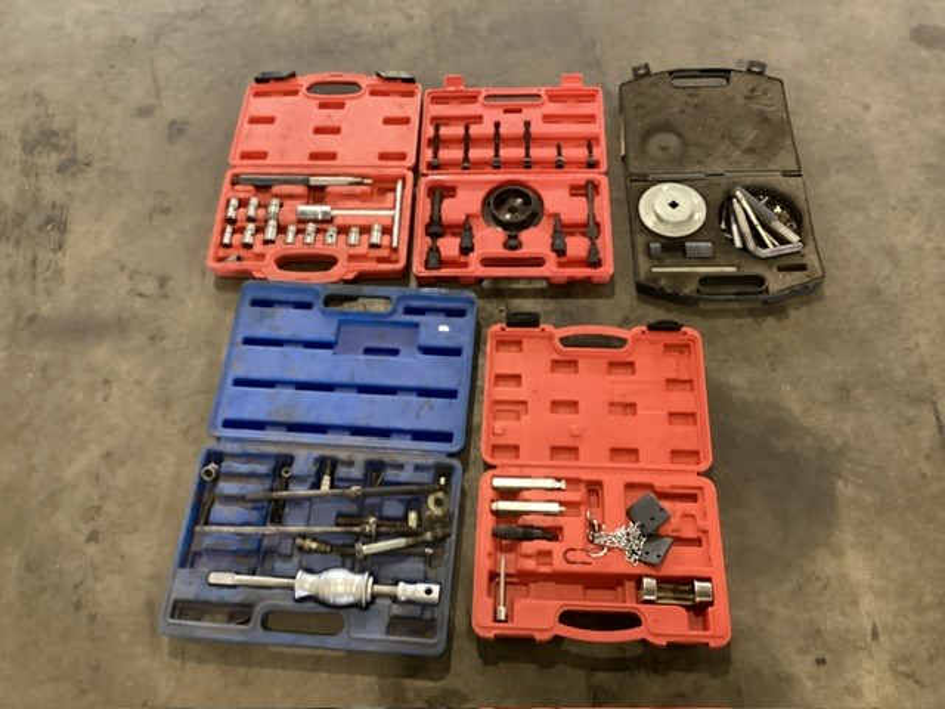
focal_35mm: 31
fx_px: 846
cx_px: 472
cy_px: 354
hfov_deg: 58.4
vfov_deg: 45.4
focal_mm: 3.3
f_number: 2.4
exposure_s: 1/40
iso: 320
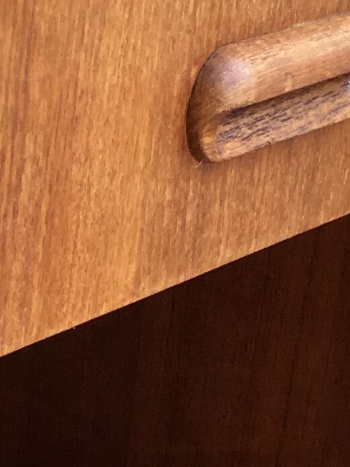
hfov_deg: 8.5
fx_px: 2265
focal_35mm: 168
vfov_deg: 11.5
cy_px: 612
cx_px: -278
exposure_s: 1/100
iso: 40
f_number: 2.2
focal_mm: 4.15
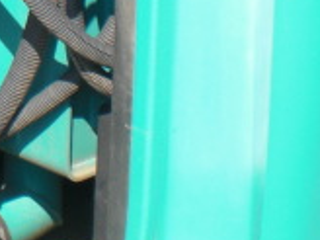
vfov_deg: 9.6
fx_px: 1368
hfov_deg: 12.1
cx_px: -289
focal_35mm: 148
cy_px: -154
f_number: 5.6
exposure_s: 1/200
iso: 64
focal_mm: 6.3
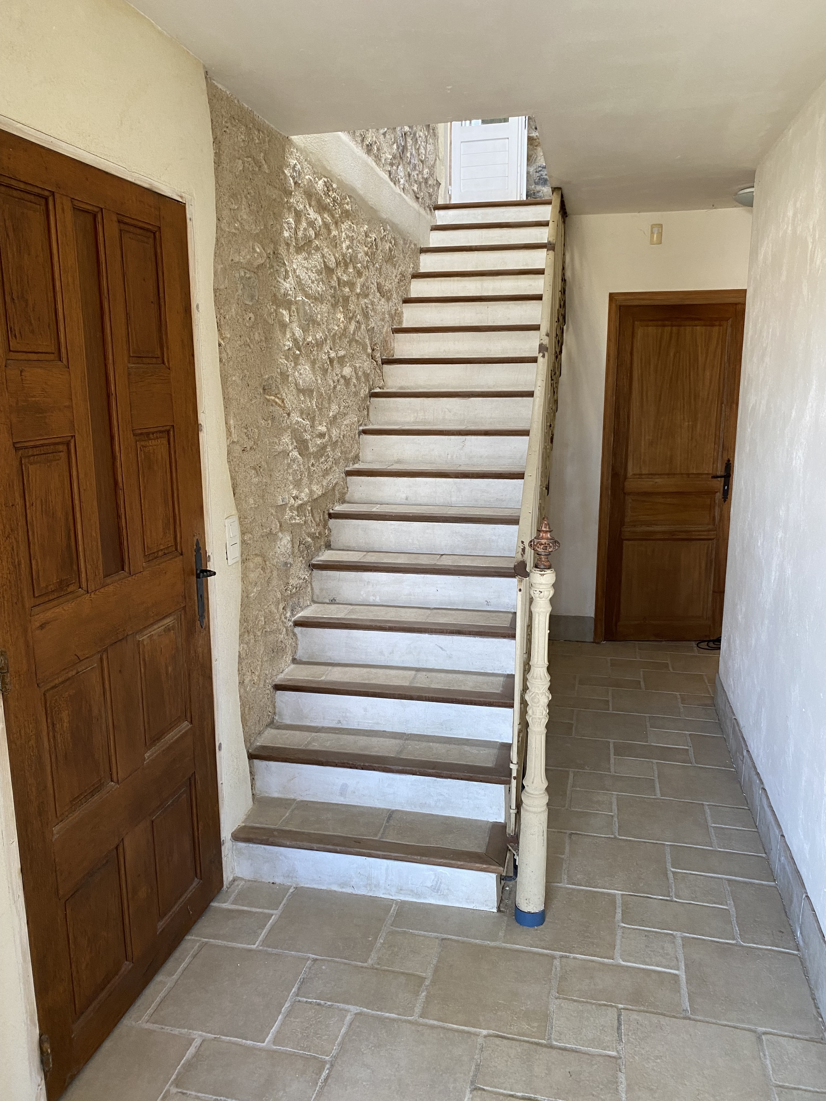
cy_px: 550
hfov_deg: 53.1
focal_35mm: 26
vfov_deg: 67.3
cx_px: 413
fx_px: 827
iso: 125
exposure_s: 1/50
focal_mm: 4.25
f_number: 1.8
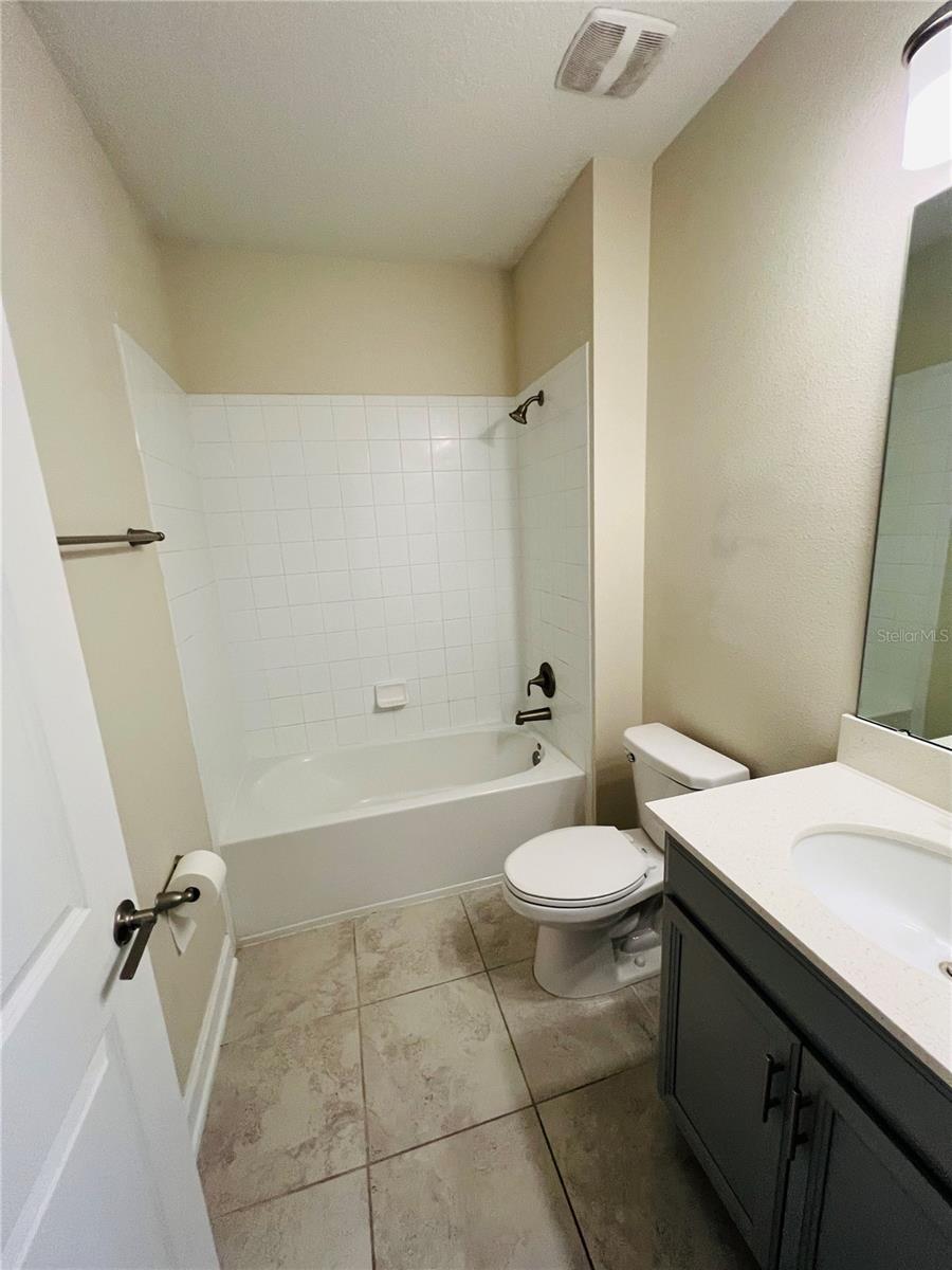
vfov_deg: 106.2
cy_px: 635
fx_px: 477
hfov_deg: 89.9
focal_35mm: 13
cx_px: 476
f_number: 1.8
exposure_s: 1/120
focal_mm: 1.57
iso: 160
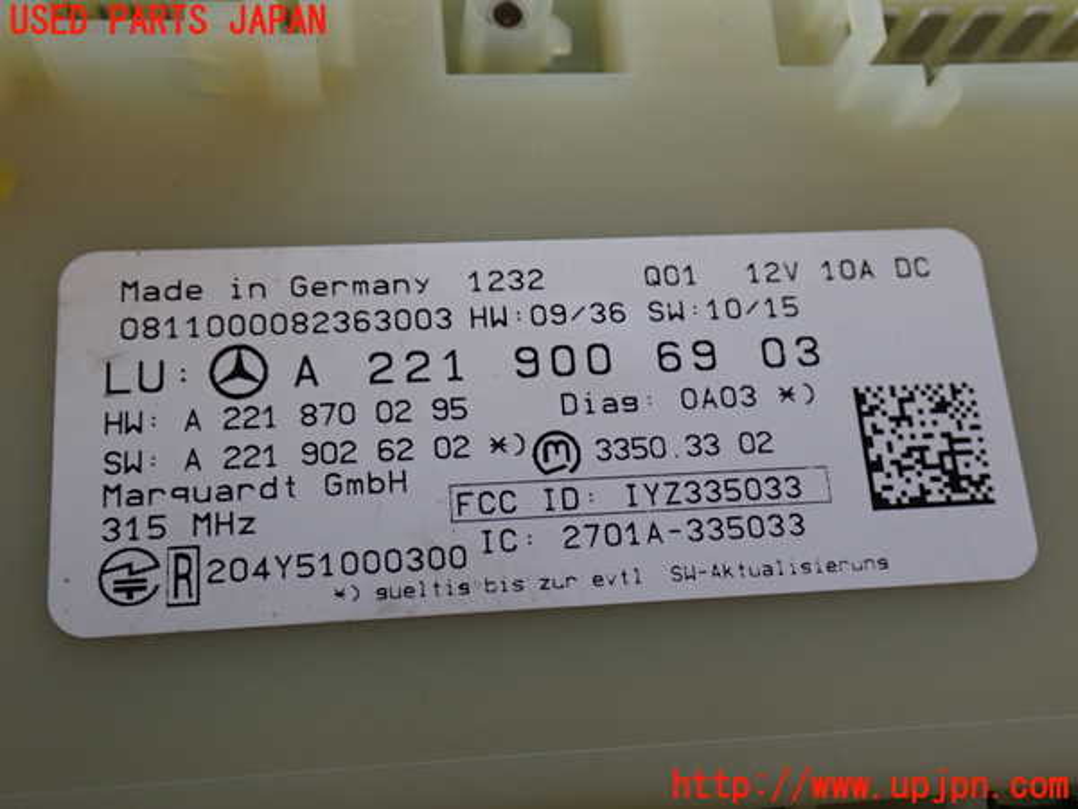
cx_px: 539
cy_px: 404
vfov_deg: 35.1
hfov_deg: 45.8
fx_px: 1277
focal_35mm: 41
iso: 250
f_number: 2.8
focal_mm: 7.31
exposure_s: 1/40
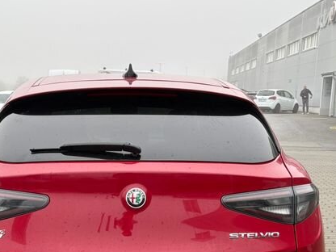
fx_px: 621
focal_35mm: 64
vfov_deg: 22.5
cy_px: 218
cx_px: 126
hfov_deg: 30.1
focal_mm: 5.96
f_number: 1.6
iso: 40
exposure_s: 1/121
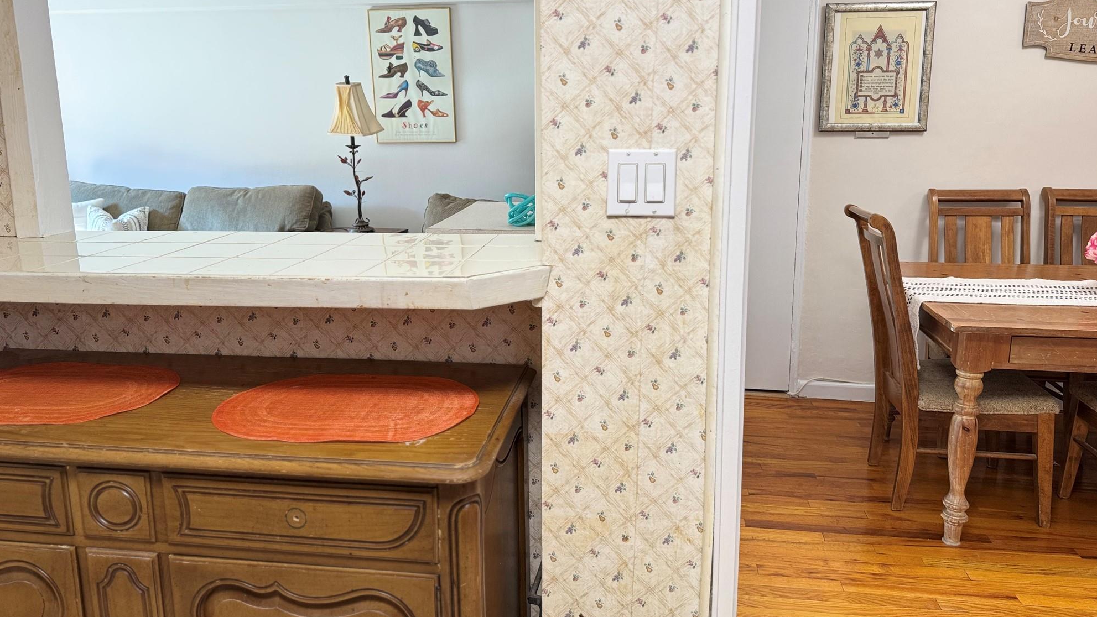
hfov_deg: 69.9
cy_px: 262
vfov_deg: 42.8
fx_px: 785
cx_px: 547
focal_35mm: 27
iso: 200
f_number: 1.78
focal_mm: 6.76
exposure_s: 1/60
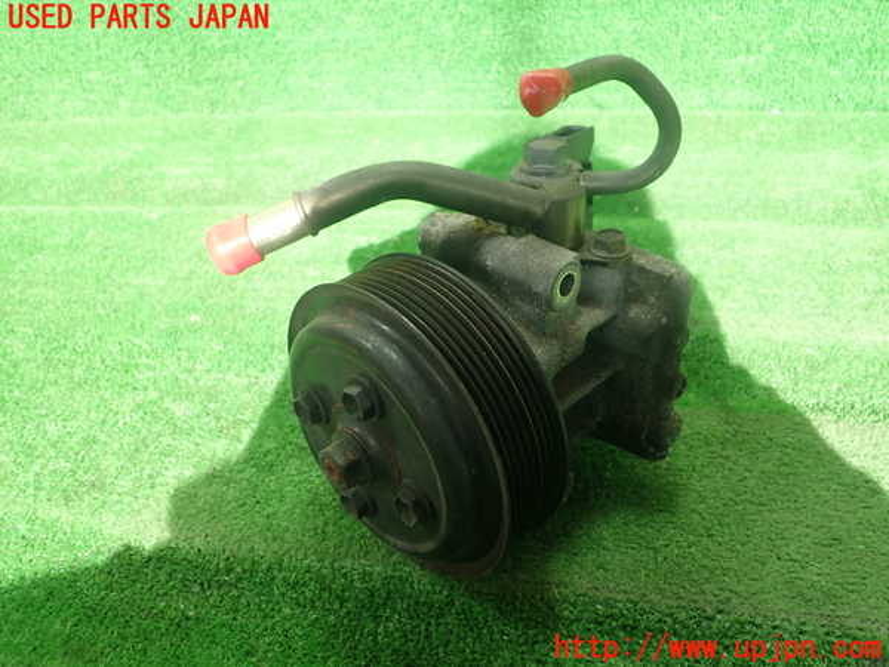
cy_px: 334
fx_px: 770
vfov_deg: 46.8
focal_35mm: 30
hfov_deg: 60.0
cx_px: 444
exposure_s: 1/125
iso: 160
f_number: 2.3
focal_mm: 5.5
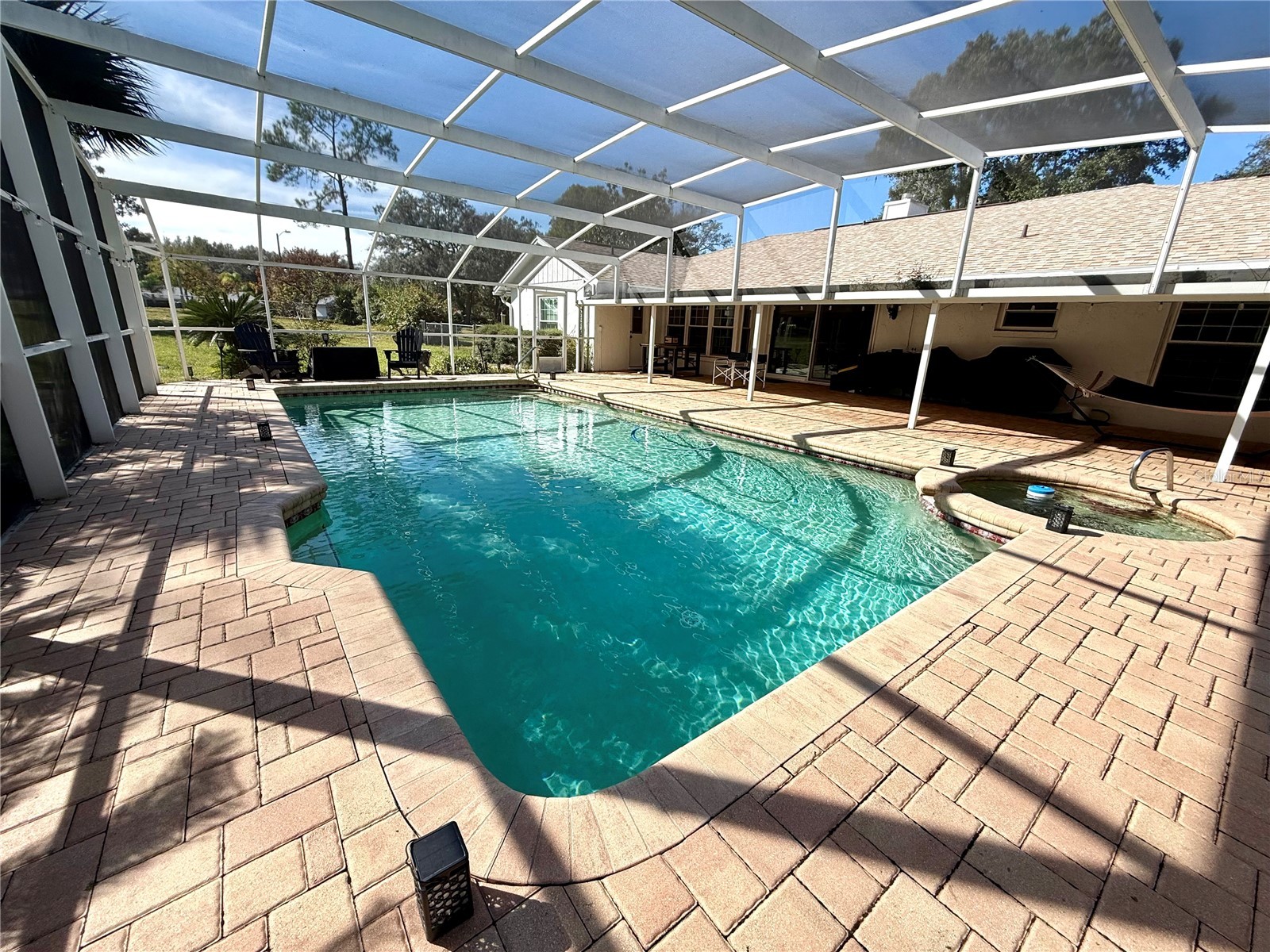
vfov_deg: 85.7
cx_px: 635
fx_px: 514
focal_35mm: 14
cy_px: 476
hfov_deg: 102.1
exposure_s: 1/799
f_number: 2.2
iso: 50
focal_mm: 2.22
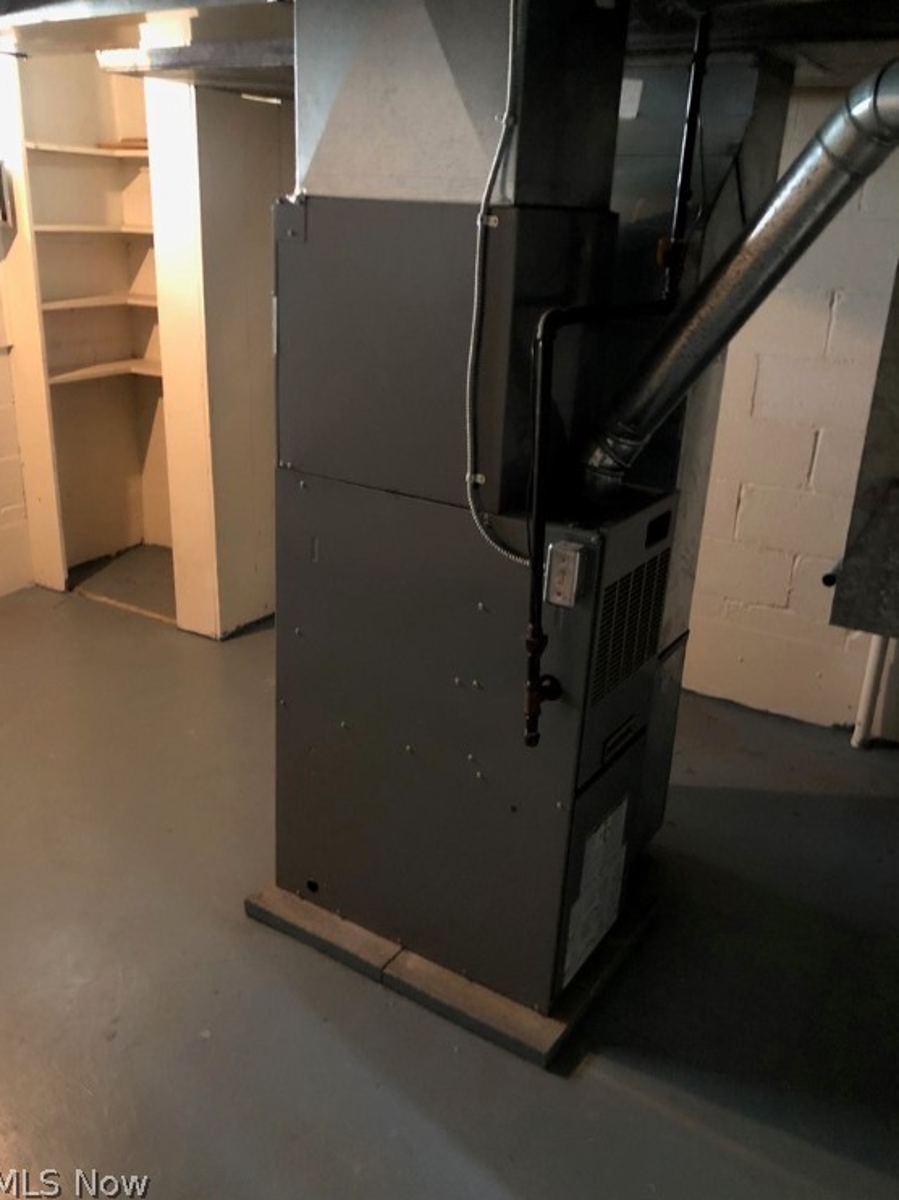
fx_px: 1005
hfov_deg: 48.2
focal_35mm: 29
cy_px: 589
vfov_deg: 61.7
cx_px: 446
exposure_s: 1/4
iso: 160
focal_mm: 3.99
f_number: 1.8
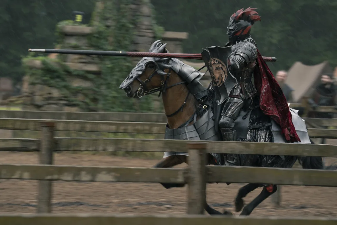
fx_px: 1573
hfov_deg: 12.2
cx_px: 168
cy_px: 112
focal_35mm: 168
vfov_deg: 8.2
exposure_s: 1/160
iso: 320
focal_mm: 168
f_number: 5
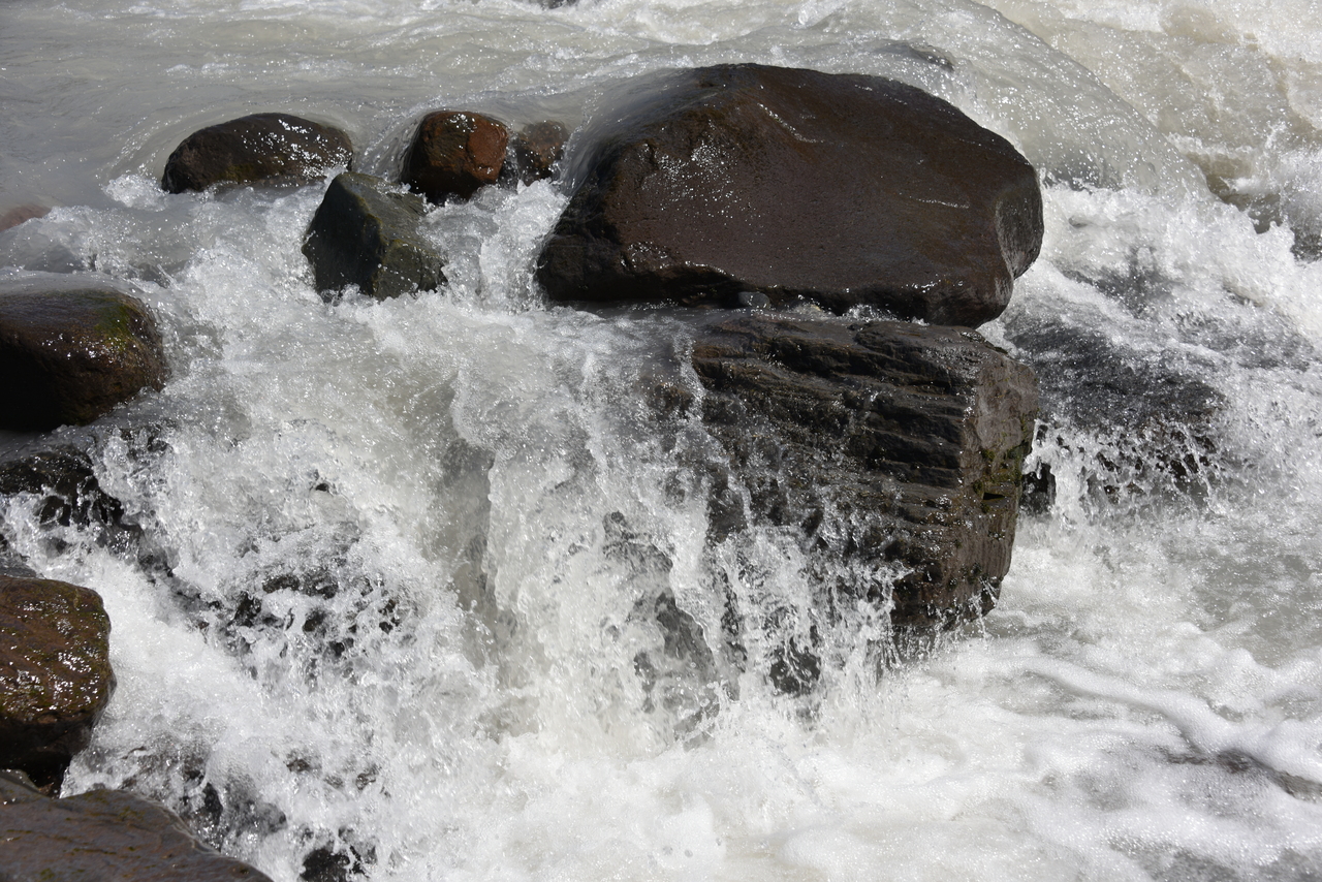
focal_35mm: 48
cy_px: 441
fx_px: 1763
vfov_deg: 28.1
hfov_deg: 41.1
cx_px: 661
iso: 100
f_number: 7.1
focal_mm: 48
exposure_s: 1/500
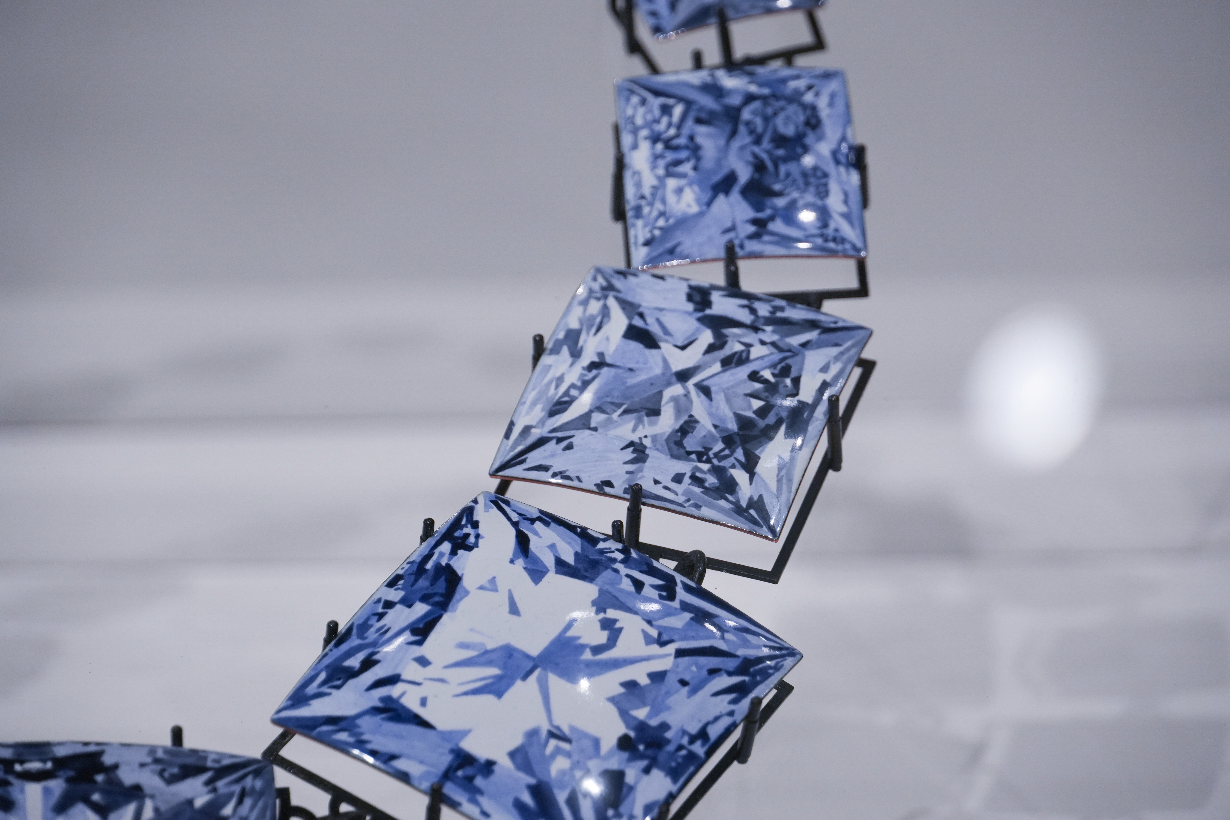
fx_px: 5330
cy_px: 410
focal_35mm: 156
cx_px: 615
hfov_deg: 13.2
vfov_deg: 8.8
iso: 800
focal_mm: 104
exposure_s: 1/60
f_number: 5.6
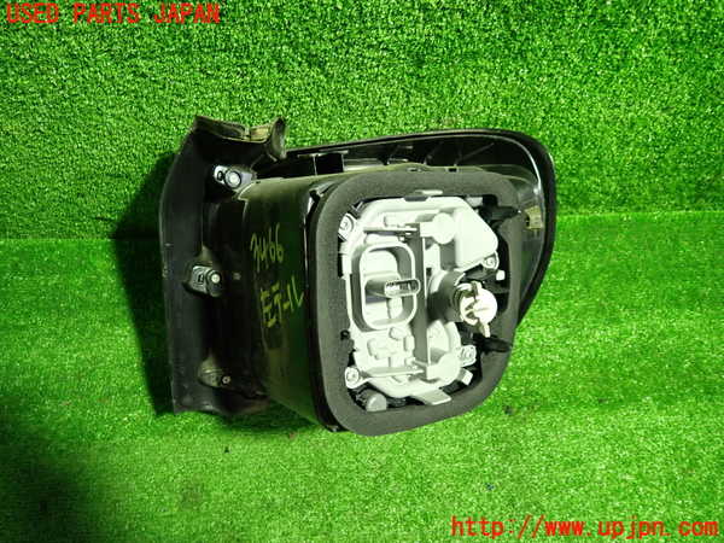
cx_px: 362
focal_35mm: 25
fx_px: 523
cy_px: 272
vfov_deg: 54.9
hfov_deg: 69.4
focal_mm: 4.5
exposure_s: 1/30
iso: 400
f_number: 2
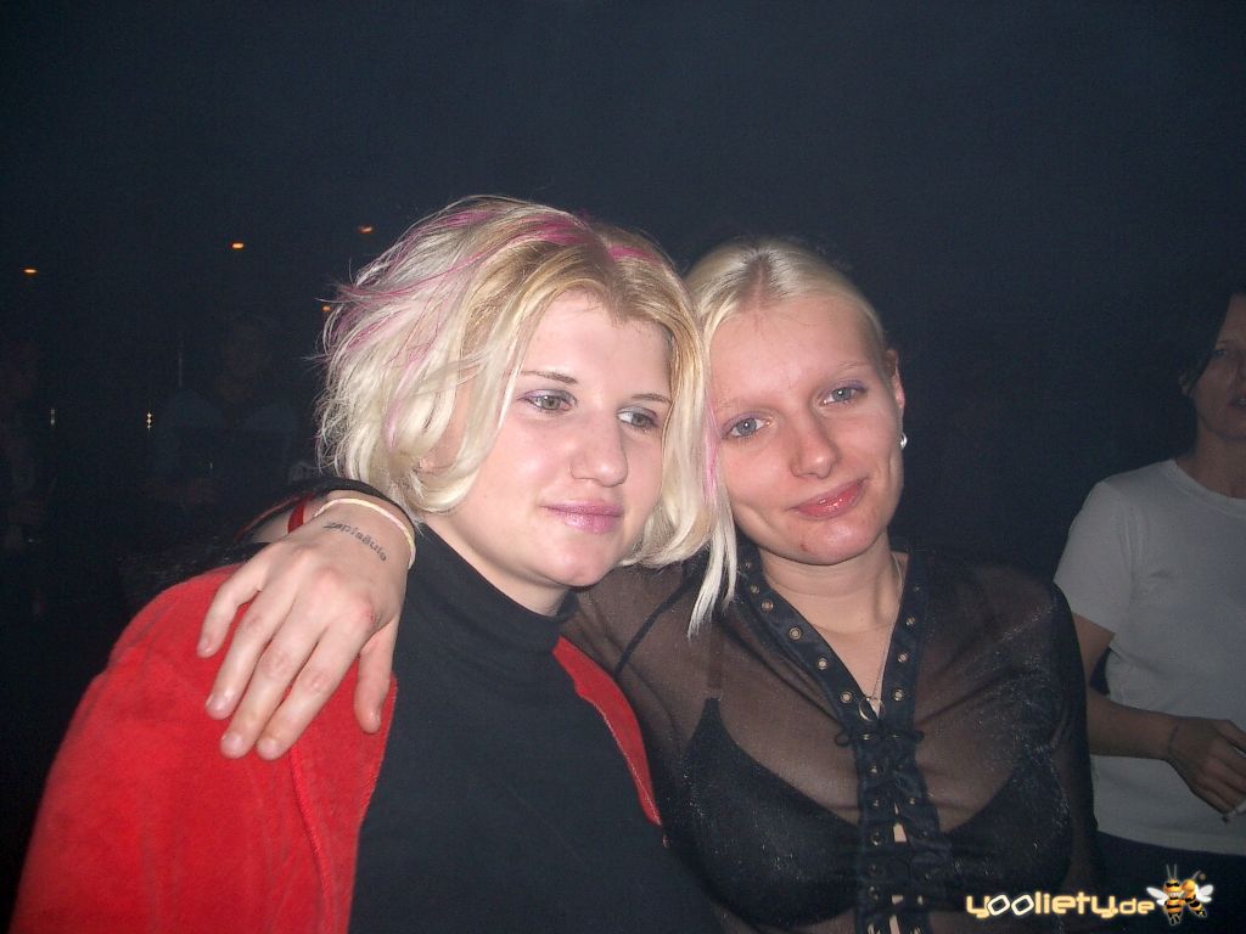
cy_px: 467
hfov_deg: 52.6
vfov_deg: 40.7
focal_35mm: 35
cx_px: 623
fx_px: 1260
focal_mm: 5.8
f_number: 2.6
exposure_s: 1/40
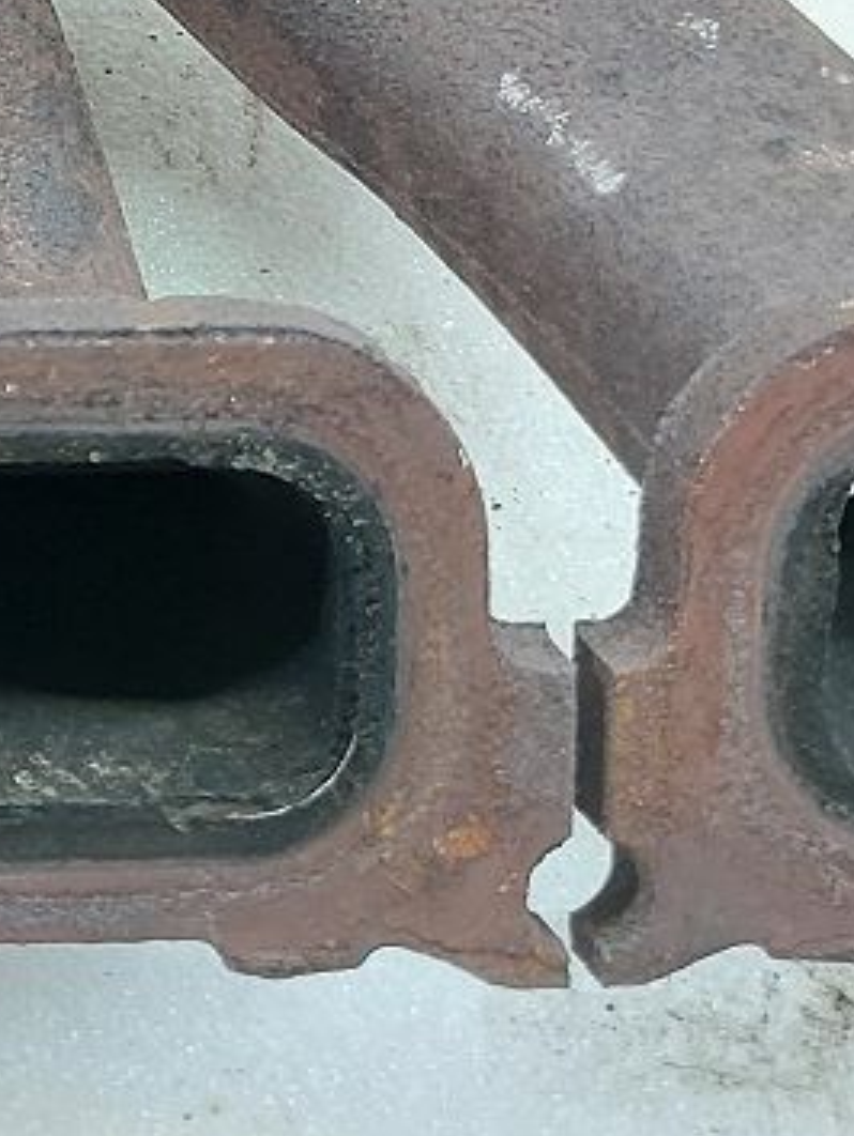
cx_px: -496
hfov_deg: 14.5
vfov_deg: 19.8
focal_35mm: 94
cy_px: -164
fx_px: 3088
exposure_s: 1/50
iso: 160
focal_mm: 5.23
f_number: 1.8
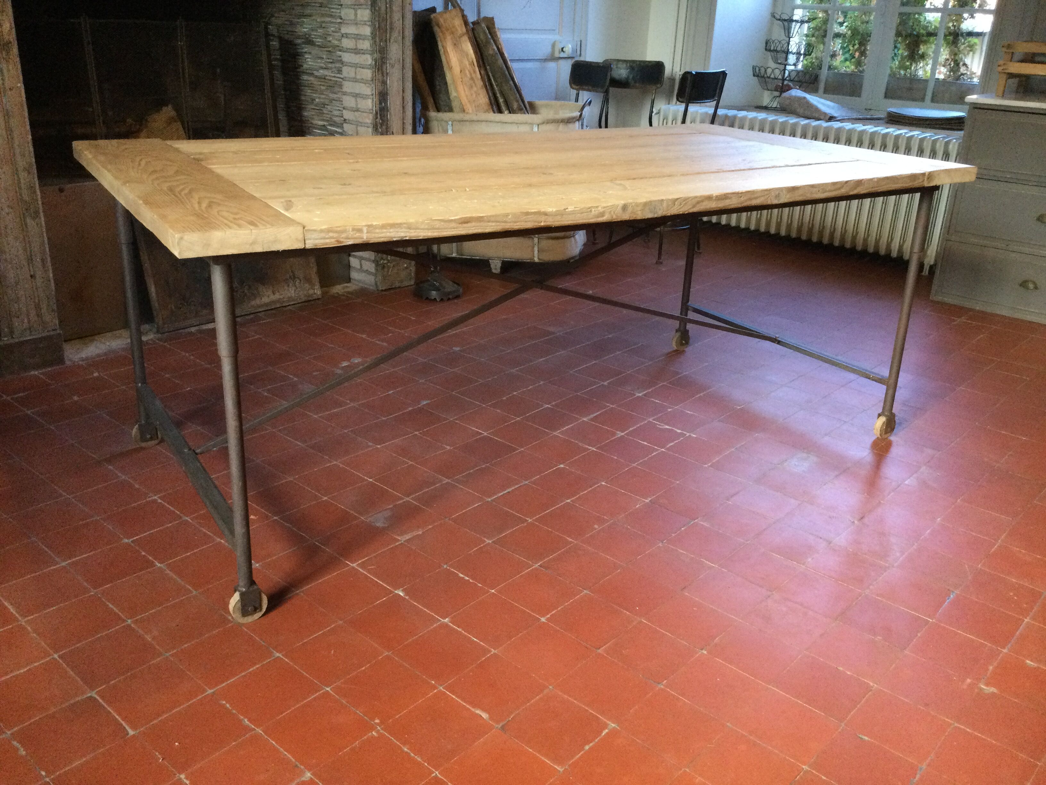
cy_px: 392
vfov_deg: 45.4
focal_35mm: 31
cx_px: 523
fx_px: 937
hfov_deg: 58.4
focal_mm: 3.3
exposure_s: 1/33
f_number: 2.4
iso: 250
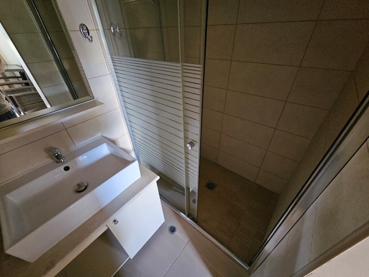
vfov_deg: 89.9
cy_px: 138
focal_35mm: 13
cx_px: 184
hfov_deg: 106.2
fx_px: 139
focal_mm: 2.2
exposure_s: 1/25
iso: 1250
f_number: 2.2
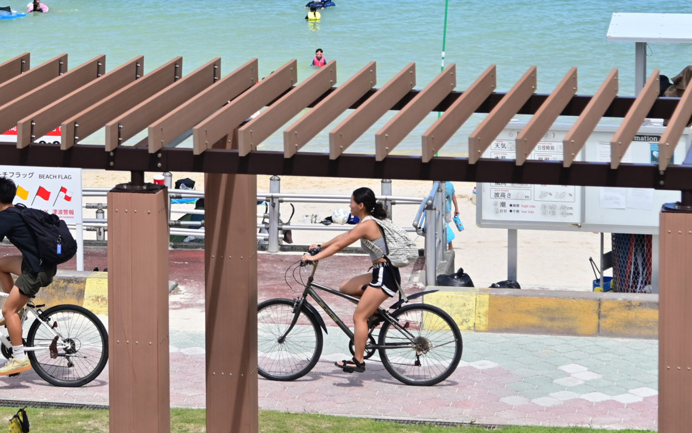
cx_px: 70
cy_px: -42
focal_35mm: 168
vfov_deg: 7.8
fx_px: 3169
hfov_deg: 12.4
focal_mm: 70
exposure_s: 1/1250
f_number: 4
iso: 100
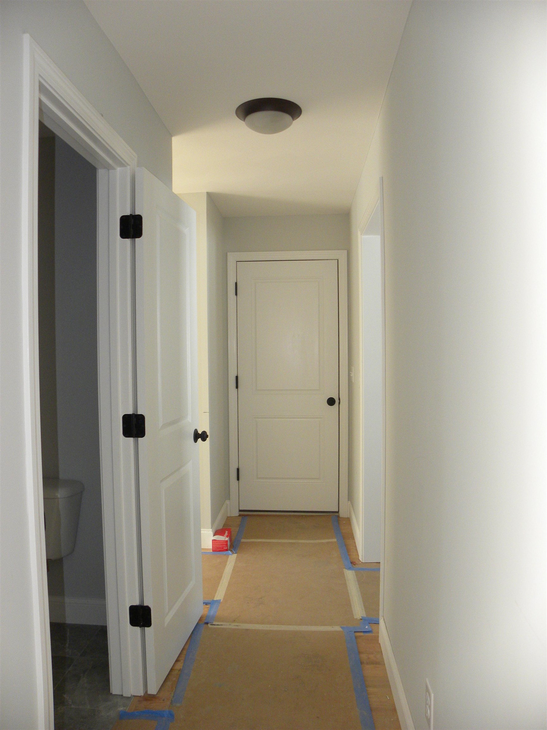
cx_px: 274
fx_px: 548
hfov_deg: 53.1
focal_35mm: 26
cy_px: 365
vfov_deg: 67.3
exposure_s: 1/82.8
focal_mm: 4.6
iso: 187
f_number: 2.8
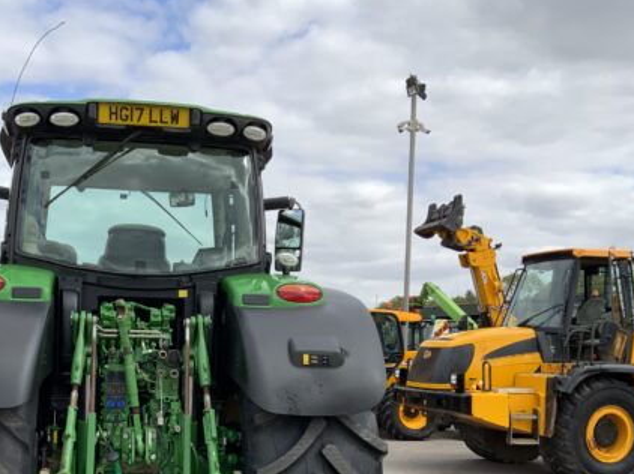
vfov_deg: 32.2
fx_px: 805
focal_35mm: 44
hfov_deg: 42.2
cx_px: 191
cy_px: 354
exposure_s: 1/1412
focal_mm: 3
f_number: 1.8
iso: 16
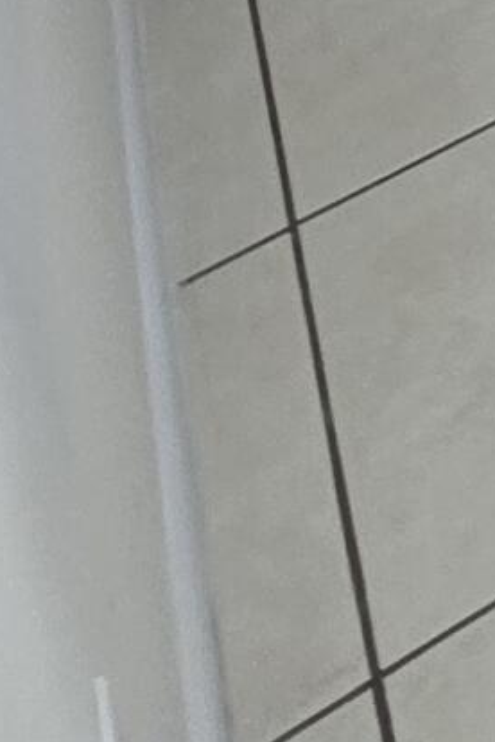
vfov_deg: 13.3
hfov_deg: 9.4
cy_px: -1179
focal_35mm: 98
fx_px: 2021
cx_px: 1675
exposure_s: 1/60
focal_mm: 2.2
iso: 320
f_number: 1.9
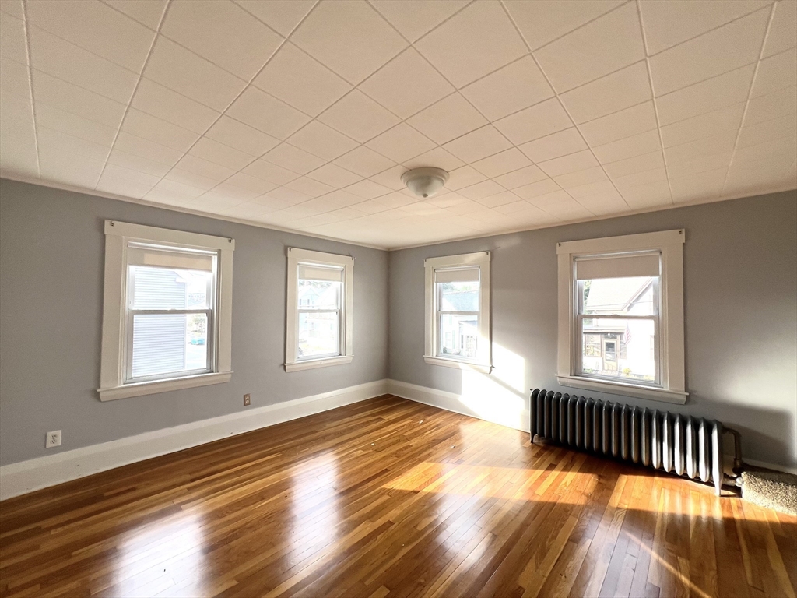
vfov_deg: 89.9
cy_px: 299
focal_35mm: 13
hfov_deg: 106.2
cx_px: 398
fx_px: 299
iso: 32
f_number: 1.8
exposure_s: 1/99
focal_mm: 1.57
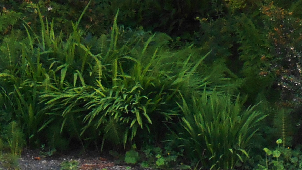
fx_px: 1361
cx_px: 422
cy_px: -193
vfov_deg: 6.9
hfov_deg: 12.2
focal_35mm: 170
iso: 180
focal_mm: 6.3
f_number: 3.7
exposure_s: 1/30
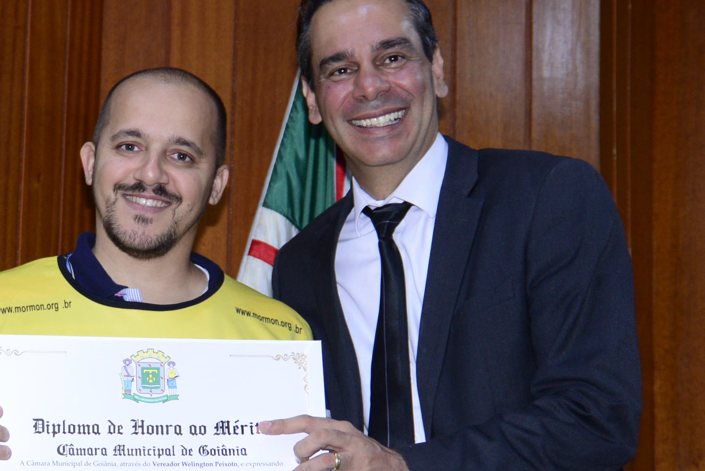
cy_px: 347
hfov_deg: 18.1
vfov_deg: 12.3
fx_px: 2175
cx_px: 79
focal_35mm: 111
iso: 1600
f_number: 5
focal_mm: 55
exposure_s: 1/100
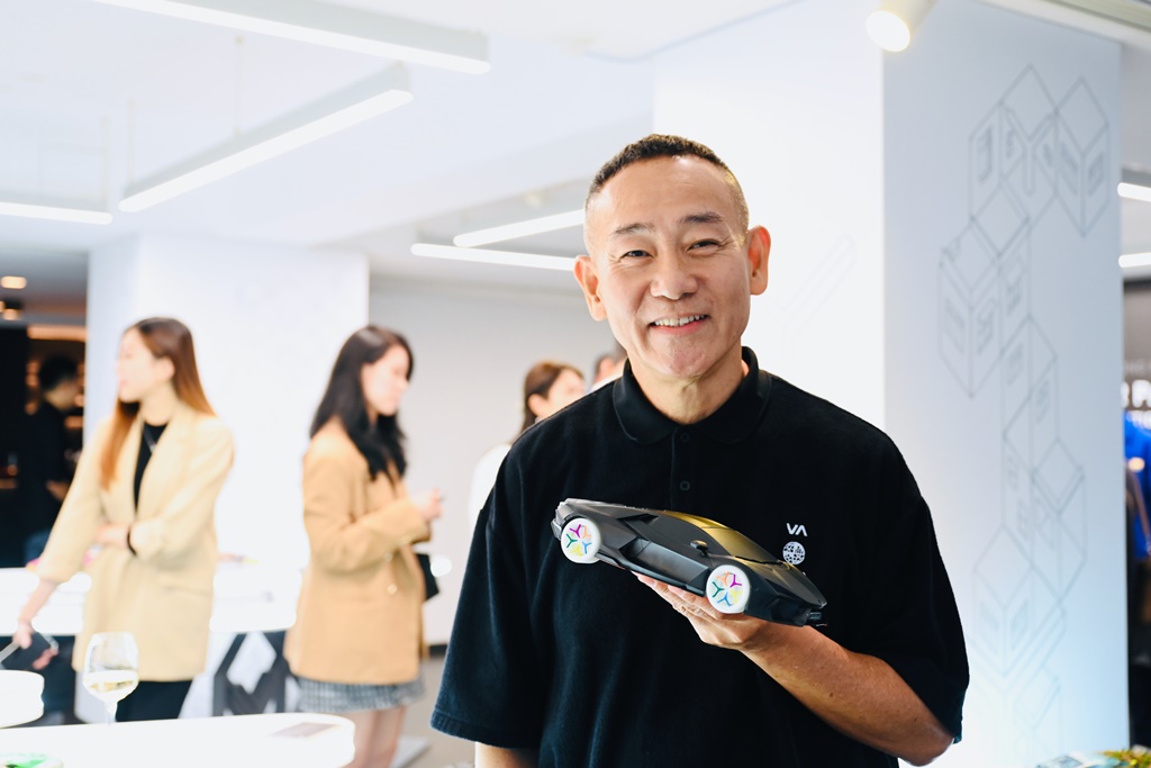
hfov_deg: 50.7
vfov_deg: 35.1
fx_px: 1215
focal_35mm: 38
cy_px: 384
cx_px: 576
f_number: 3.2
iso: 800
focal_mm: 38
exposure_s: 1/100
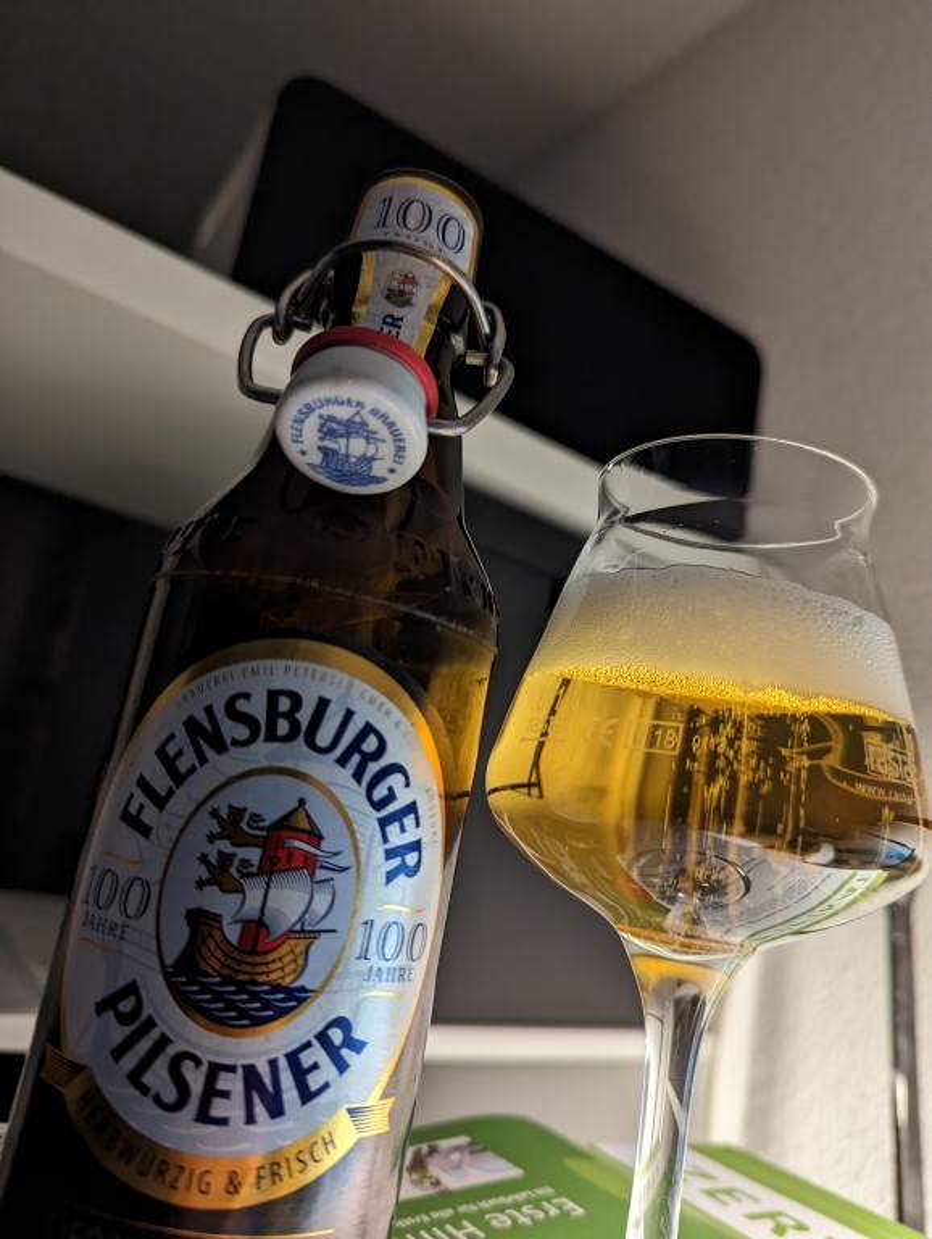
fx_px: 860
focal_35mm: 24
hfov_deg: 56.9
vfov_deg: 71.5
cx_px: 466
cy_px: 620
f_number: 1.85
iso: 442
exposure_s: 1/36.7
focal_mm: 6.81
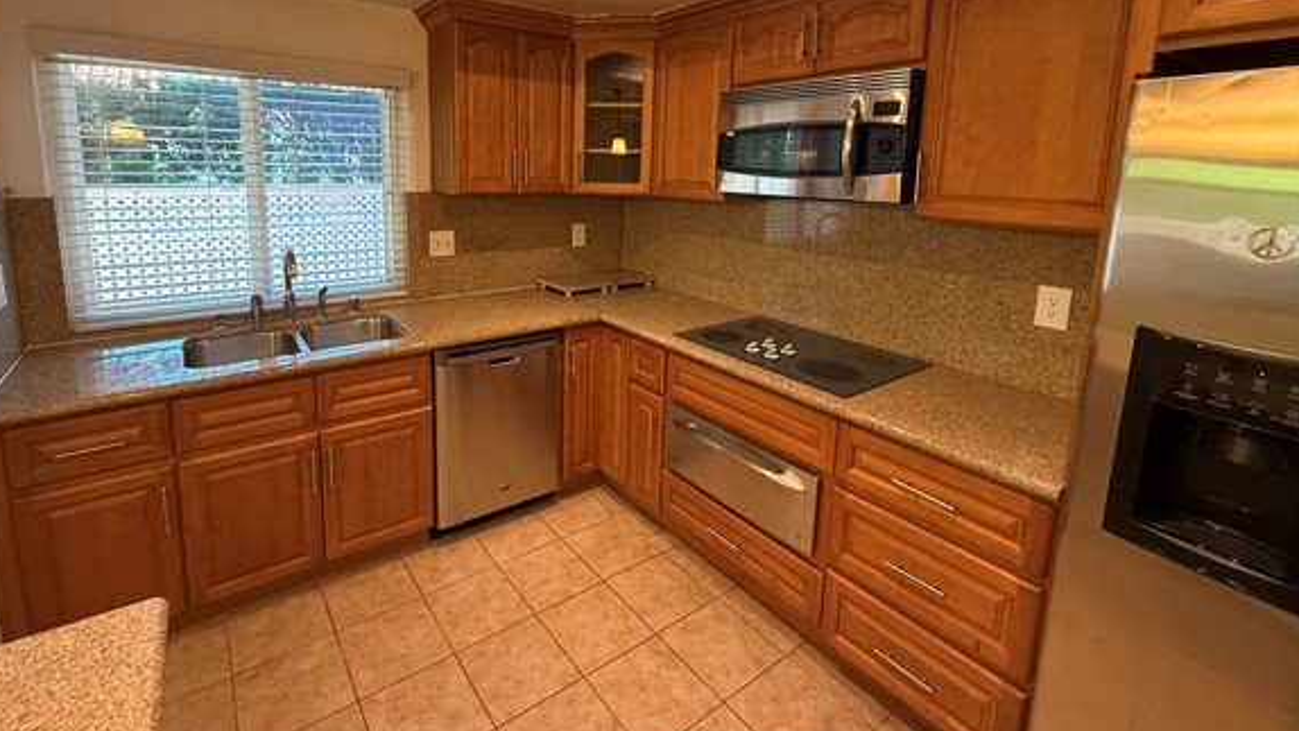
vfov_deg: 62.5
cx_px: 582
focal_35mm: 17
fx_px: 586
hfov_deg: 95.6
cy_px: 249
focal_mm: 2.22
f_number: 2.2
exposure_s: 1/120
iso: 500
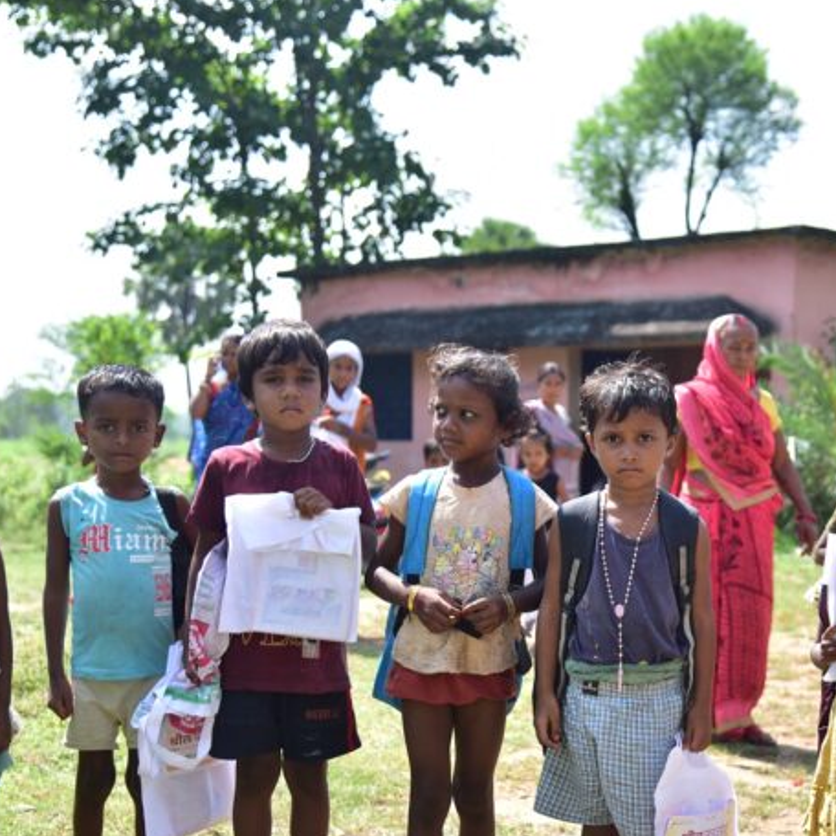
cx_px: 565
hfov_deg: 27.1
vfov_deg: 27.3
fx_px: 1721
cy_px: 465
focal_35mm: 63
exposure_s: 1/400
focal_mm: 44
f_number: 4
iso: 100
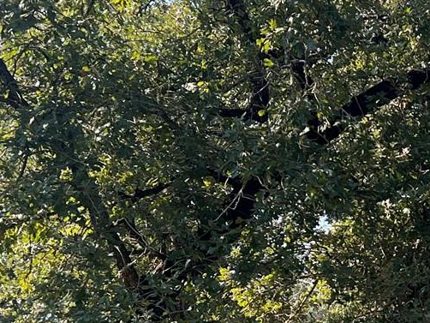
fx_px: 1317
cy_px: 287
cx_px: 509
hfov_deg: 17.7
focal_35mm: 106
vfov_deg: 13.9
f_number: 1.5
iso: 50
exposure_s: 1/957
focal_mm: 5.7
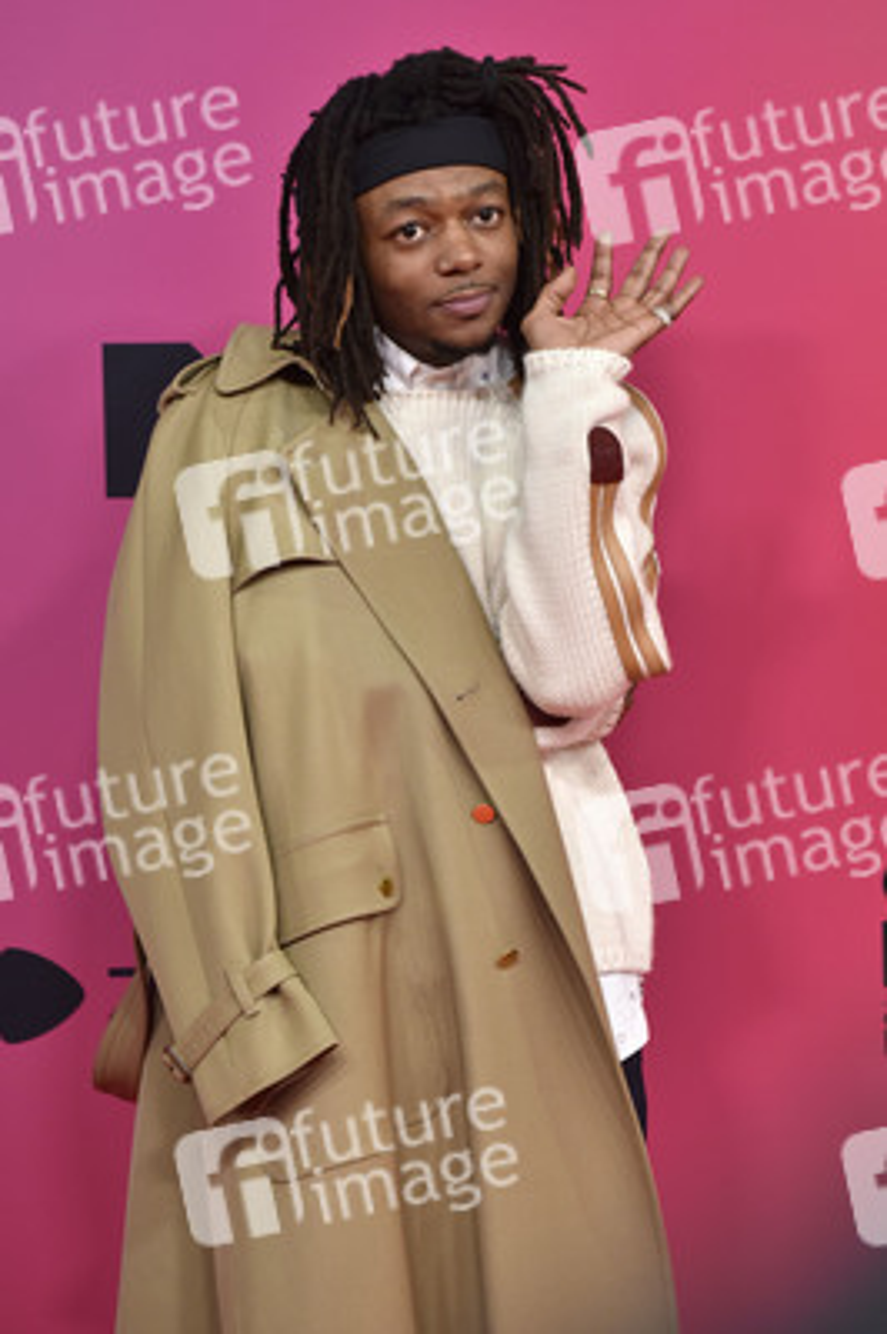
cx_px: 444
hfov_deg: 9.4
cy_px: 667
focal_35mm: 145
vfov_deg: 14.2
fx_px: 5368
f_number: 5.6
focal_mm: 145
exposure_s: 1/200
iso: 2000
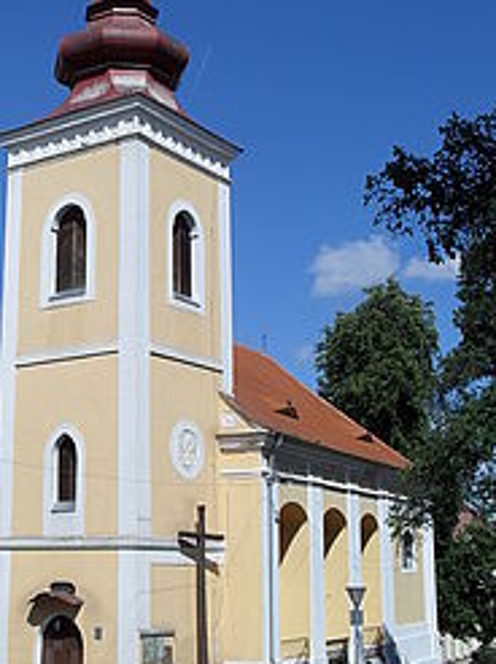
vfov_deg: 33.6
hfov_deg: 25.3
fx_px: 1091
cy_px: 248
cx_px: 124
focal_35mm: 57
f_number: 8.4
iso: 80
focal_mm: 6.3
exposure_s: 1/350
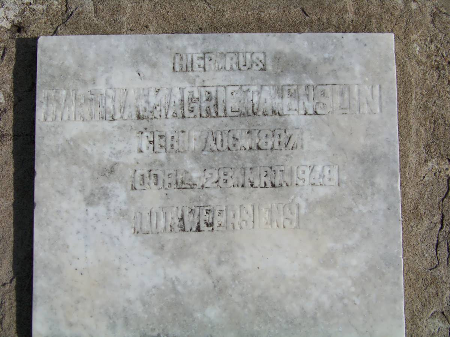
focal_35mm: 49
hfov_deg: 38.9
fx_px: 637
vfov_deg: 29.7
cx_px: 225
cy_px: 168
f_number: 4
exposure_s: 1/1250
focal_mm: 7.6
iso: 64
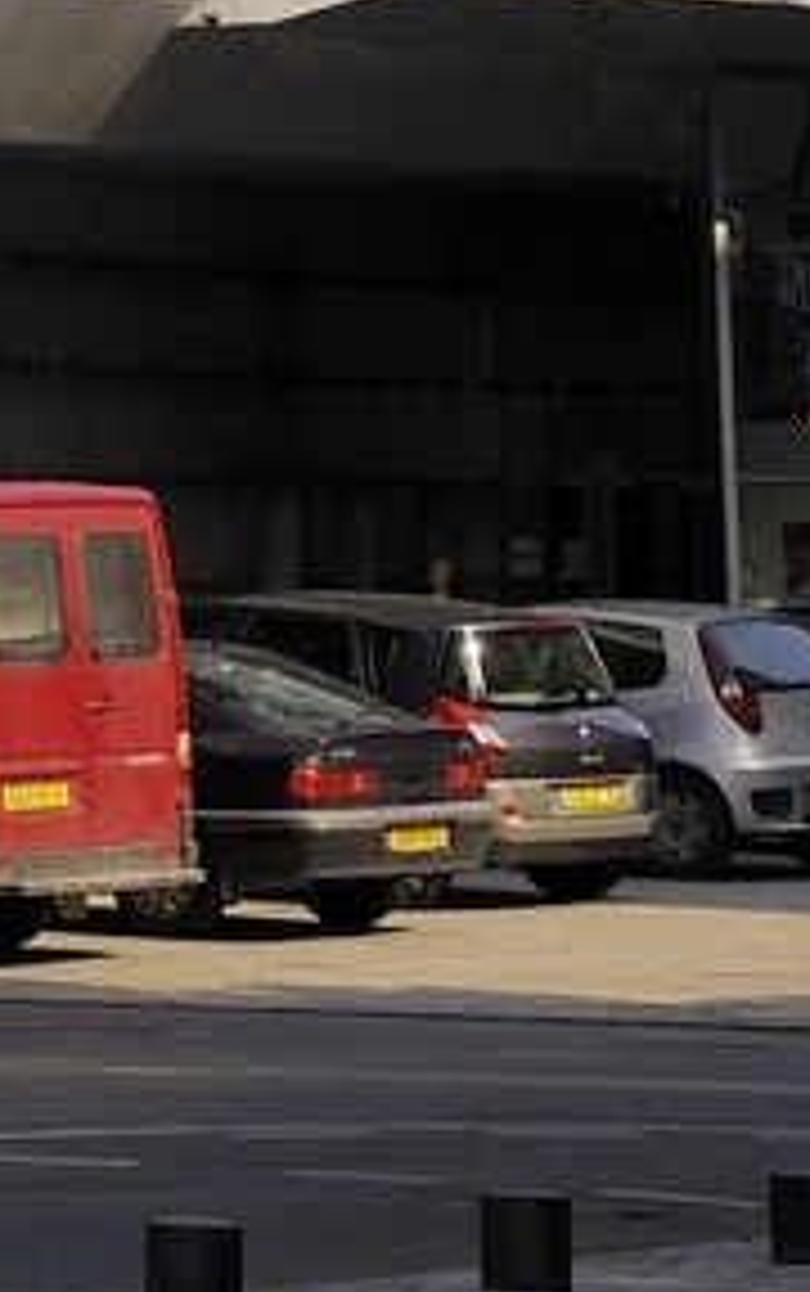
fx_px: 8385
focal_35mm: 238
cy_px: -761
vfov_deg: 8.6
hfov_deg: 5.1
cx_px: -2128
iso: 100
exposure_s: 1/90
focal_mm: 28
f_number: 7.1
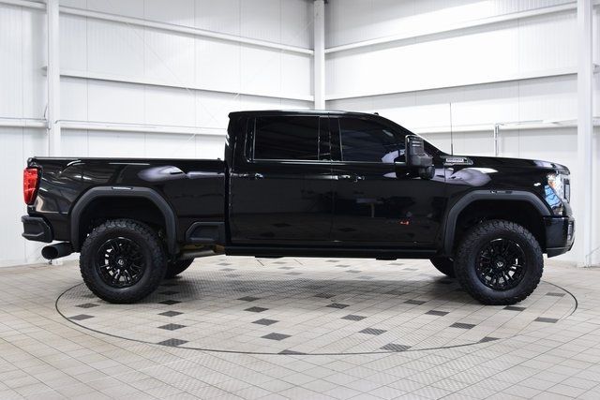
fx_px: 650
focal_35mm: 39
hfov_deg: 49.5
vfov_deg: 34.2
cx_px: 300
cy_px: 200
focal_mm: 26
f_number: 5
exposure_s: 1/60
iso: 1600
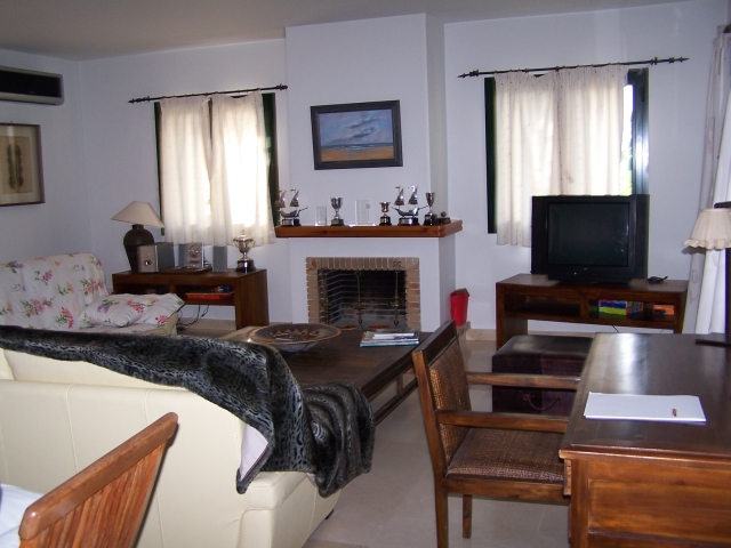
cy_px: 274
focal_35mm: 38
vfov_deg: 37.7
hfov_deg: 49.0
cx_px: 366
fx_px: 802
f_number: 2.8
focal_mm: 6.3
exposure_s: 1/60
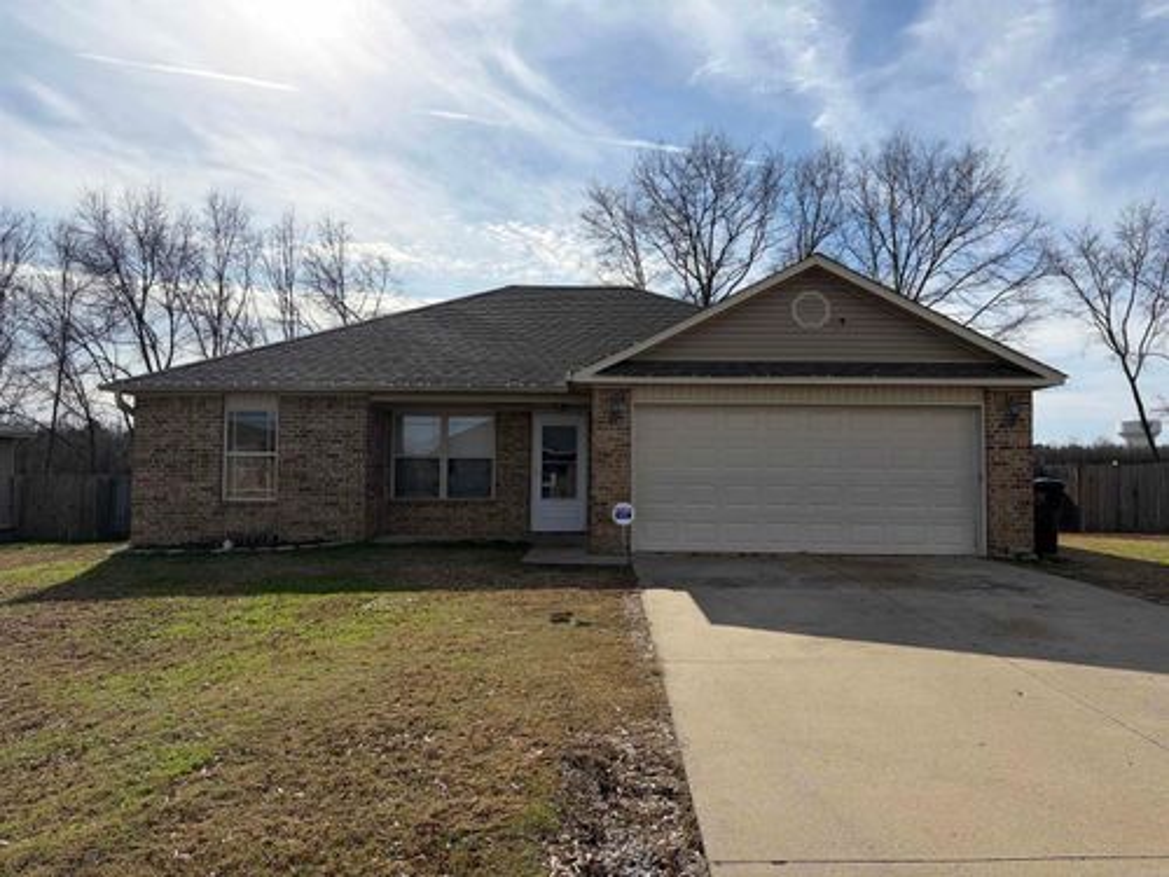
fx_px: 878
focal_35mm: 26
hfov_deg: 67.3
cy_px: 438
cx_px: 584
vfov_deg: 53.1
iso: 50
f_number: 1.6
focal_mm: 5.96
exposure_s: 1/7813
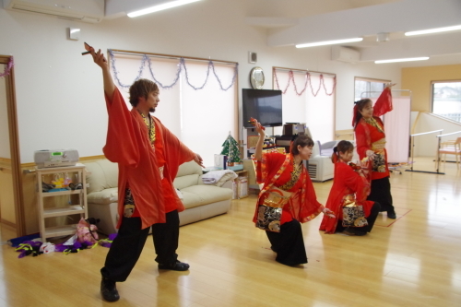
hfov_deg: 55.8
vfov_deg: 38.9
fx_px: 435
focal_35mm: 34
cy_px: 154
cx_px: 230
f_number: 7.1
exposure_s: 1/200
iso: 3200
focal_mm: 23.13
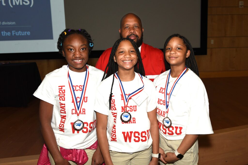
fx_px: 200
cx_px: 124
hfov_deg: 63.7
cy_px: 82
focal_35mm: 29
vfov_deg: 45.0
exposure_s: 1/60
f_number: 6.3
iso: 500
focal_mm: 29
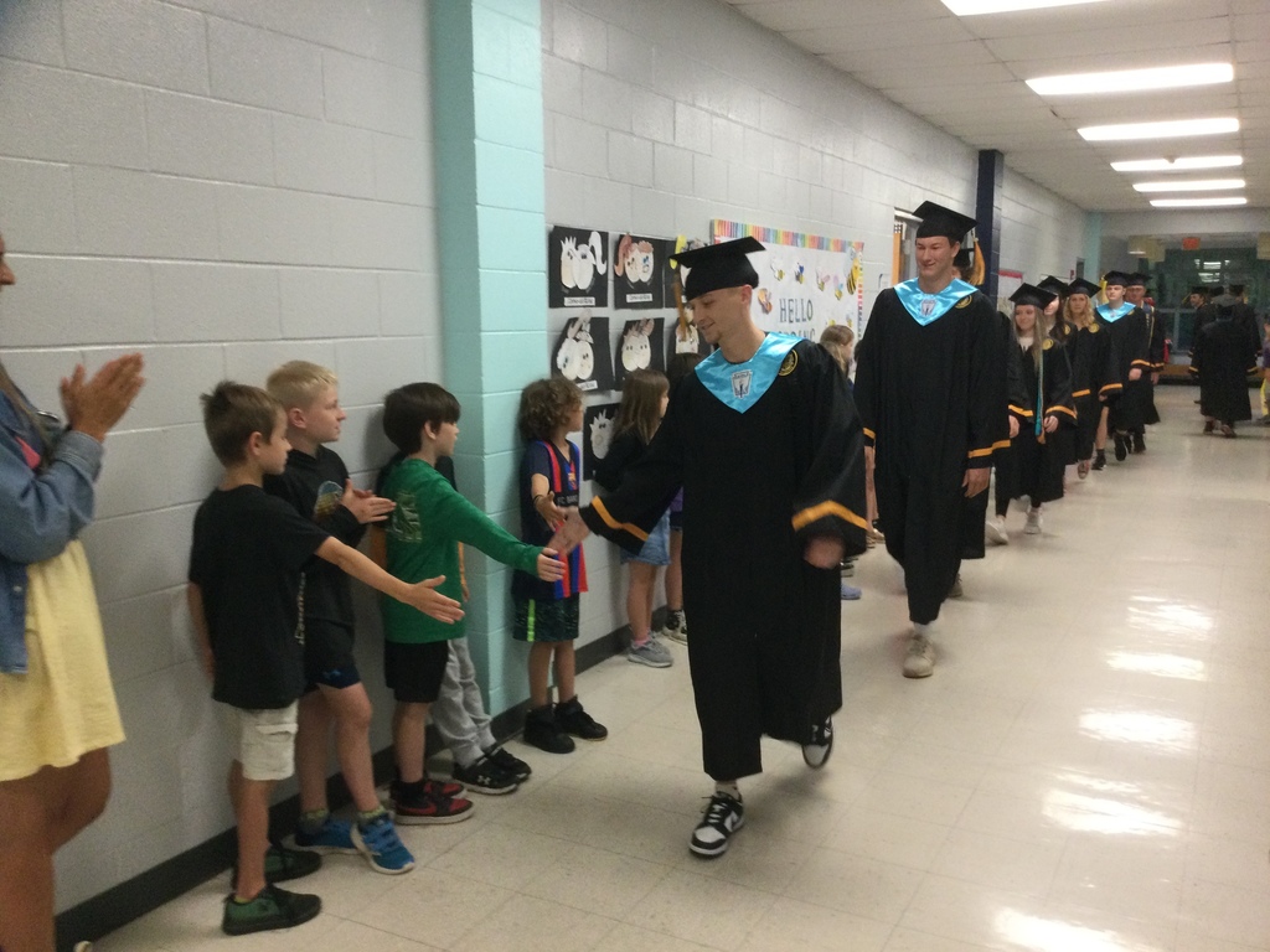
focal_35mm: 31
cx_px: 635
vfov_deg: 45.4
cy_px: 476
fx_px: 1137
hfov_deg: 58.4
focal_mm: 3.3
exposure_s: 1/30
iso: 125
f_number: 2.4
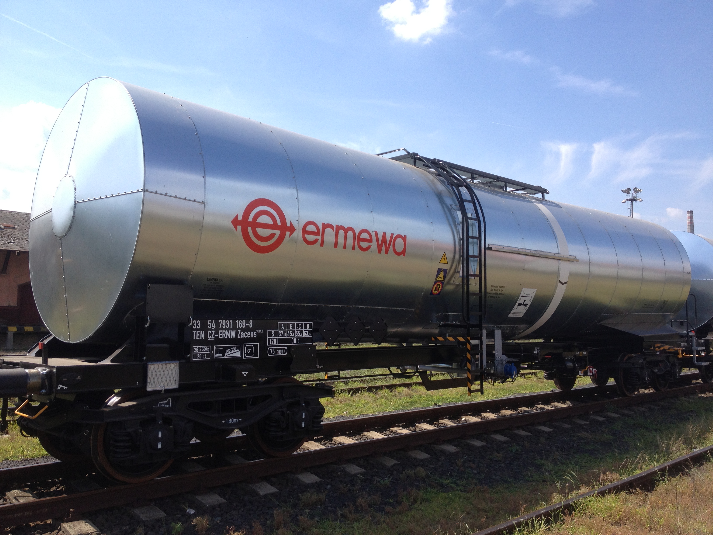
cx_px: 356
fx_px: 721
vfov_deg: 40.7
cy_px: 268
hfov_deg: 52.6
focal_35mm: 35
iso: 50
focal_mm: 4.28
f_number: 2.4
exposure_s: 1/1227
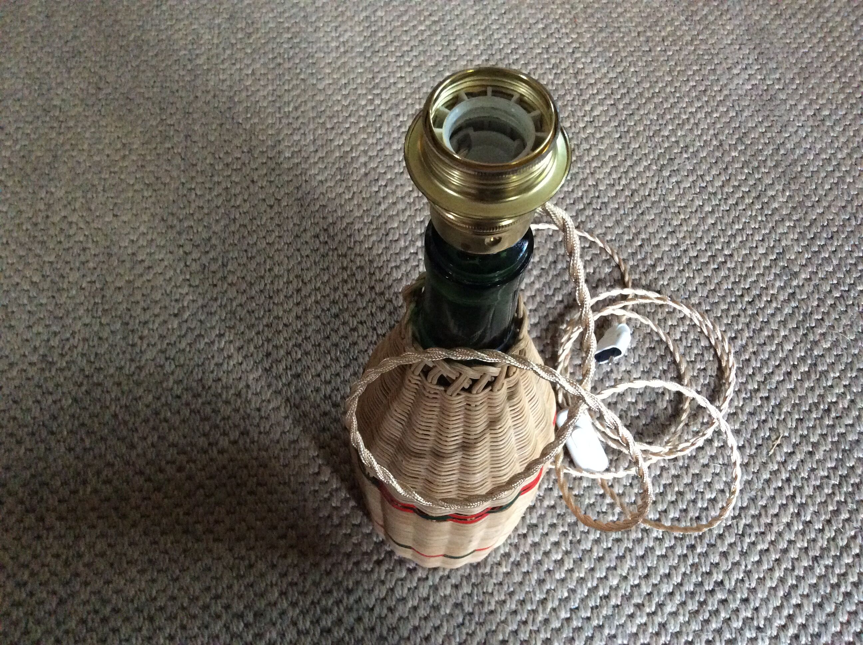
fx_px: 797
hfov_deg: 56.9
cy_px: 322
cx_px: 432
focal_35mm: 32
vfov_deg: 44.1
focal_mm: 3.3
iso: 320
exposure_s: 1/25
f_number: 2.4
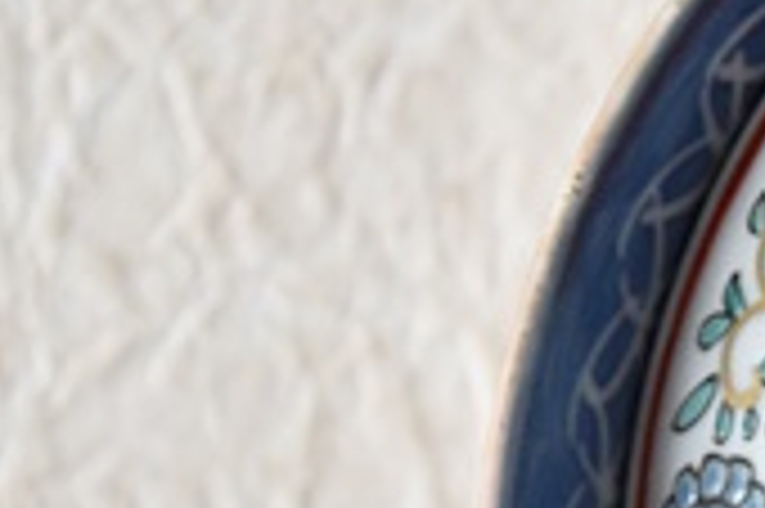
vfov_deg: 3.5
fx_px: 8244
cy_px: 573
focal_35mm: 388
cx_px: 1616
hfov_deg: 5.2
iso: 800
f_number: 5.6
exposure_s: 1/5
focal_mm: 55
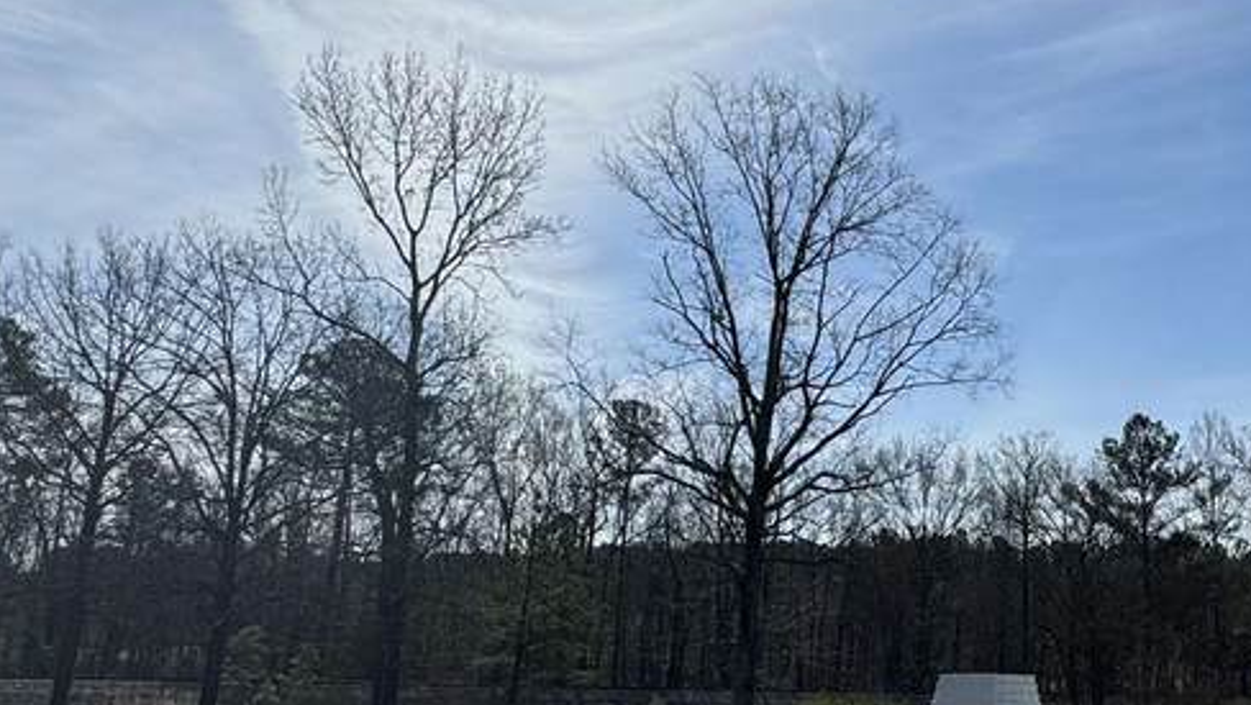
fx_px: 1327
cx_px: 997
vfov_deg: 29.7
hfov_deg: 47.7
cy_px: 379
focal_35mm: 40
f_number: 2.2
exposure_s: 1/5650
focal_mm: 2.22
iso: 40
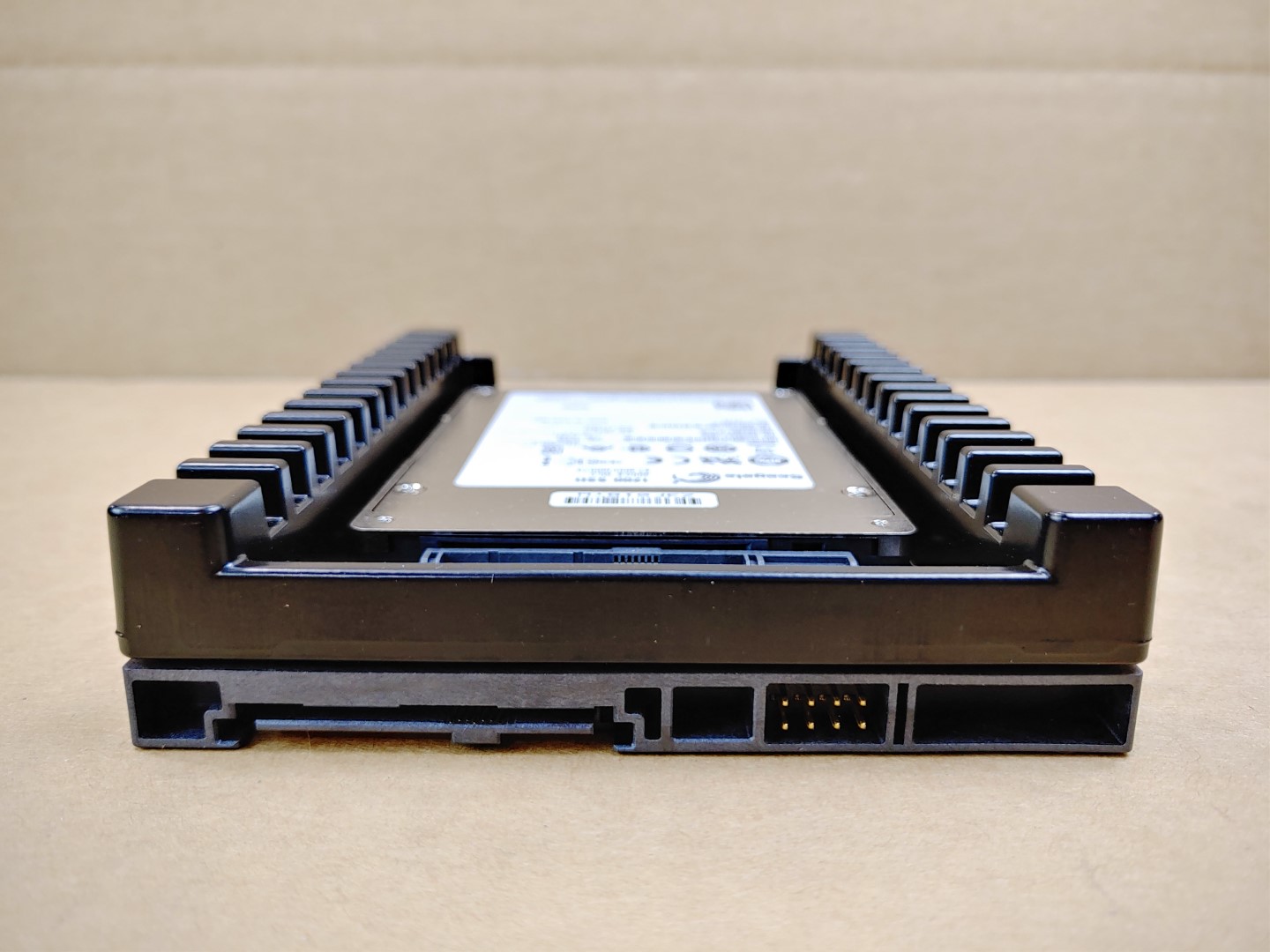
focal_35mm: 26
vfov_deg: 53.1
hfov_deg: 67.3
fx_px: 954
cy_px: 476
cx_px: 635
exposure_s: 1/120
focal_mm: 4.36
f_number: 1.8
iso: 100
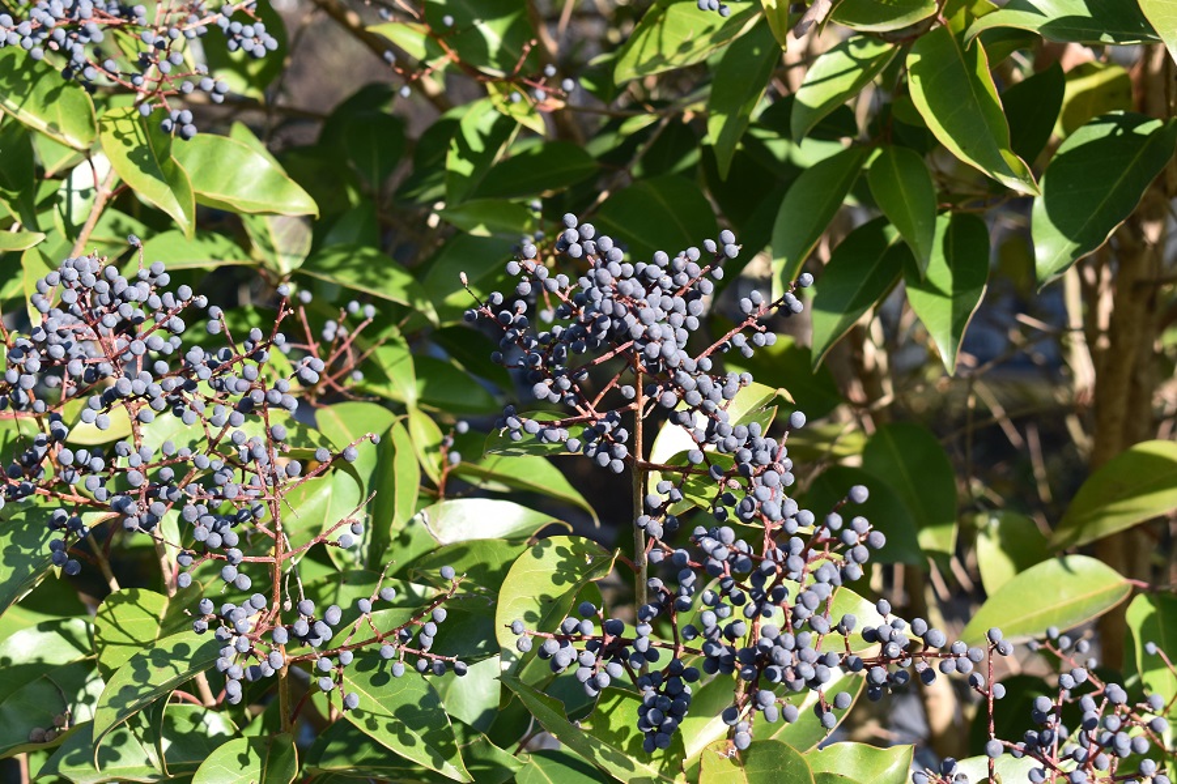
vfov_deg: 16.6
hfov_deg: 24.6
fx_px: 2697
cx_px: 588
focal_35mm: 82
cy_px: 392
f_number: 8
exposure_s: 1/250
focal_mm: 55
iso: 320
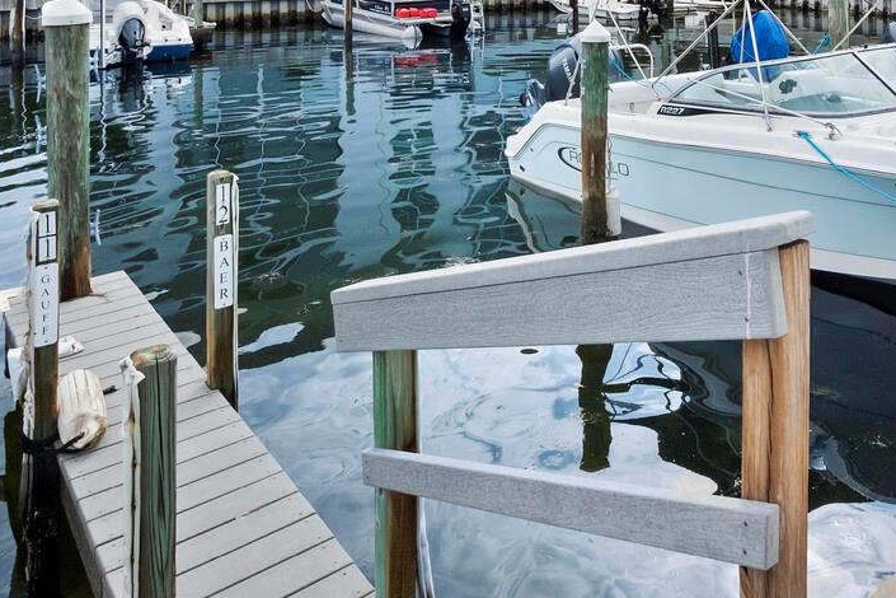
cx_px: 574
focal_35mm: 33
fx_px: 821
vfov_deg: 34.4
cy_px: -63
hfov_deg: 56.4
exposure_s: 1/250
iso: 400
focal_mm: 7
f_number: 11
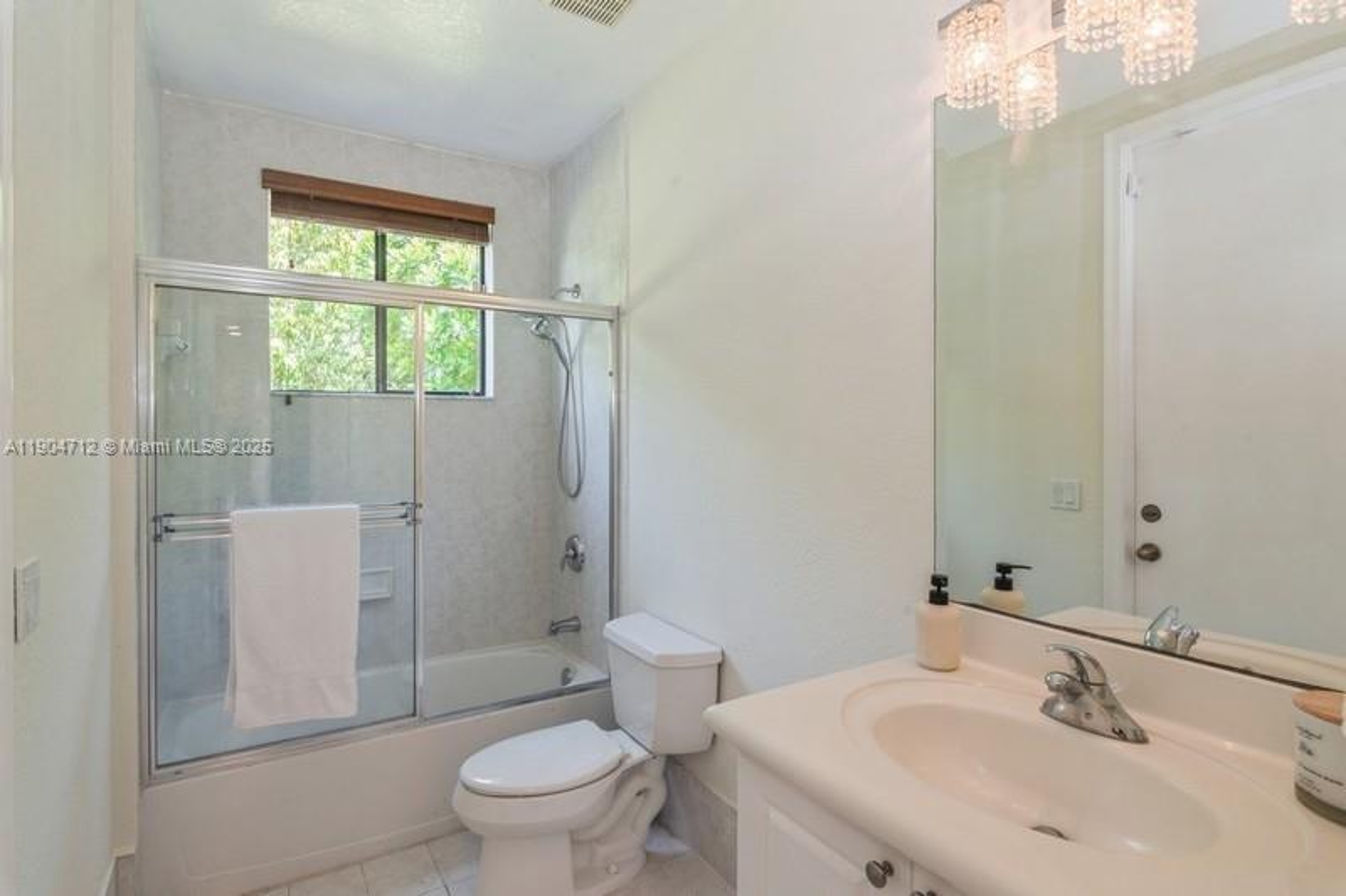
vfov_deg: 70.4
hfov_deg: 93.3
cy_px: 448
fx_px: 635
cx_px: 673
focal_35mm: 17
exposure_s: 1/10
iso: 200
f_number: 8
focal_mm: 17
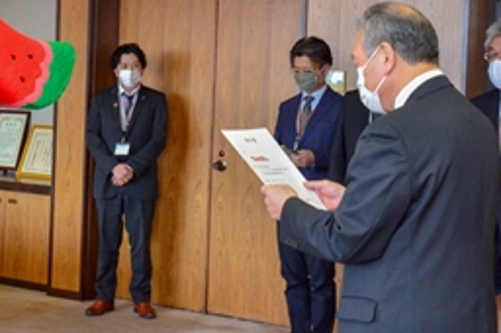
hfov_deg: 24.5
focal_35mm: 82
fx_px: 1140
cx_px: 129
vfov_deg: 16.6
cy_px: 134
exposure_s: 1/250
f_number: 7.1
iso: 2500
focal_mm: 28
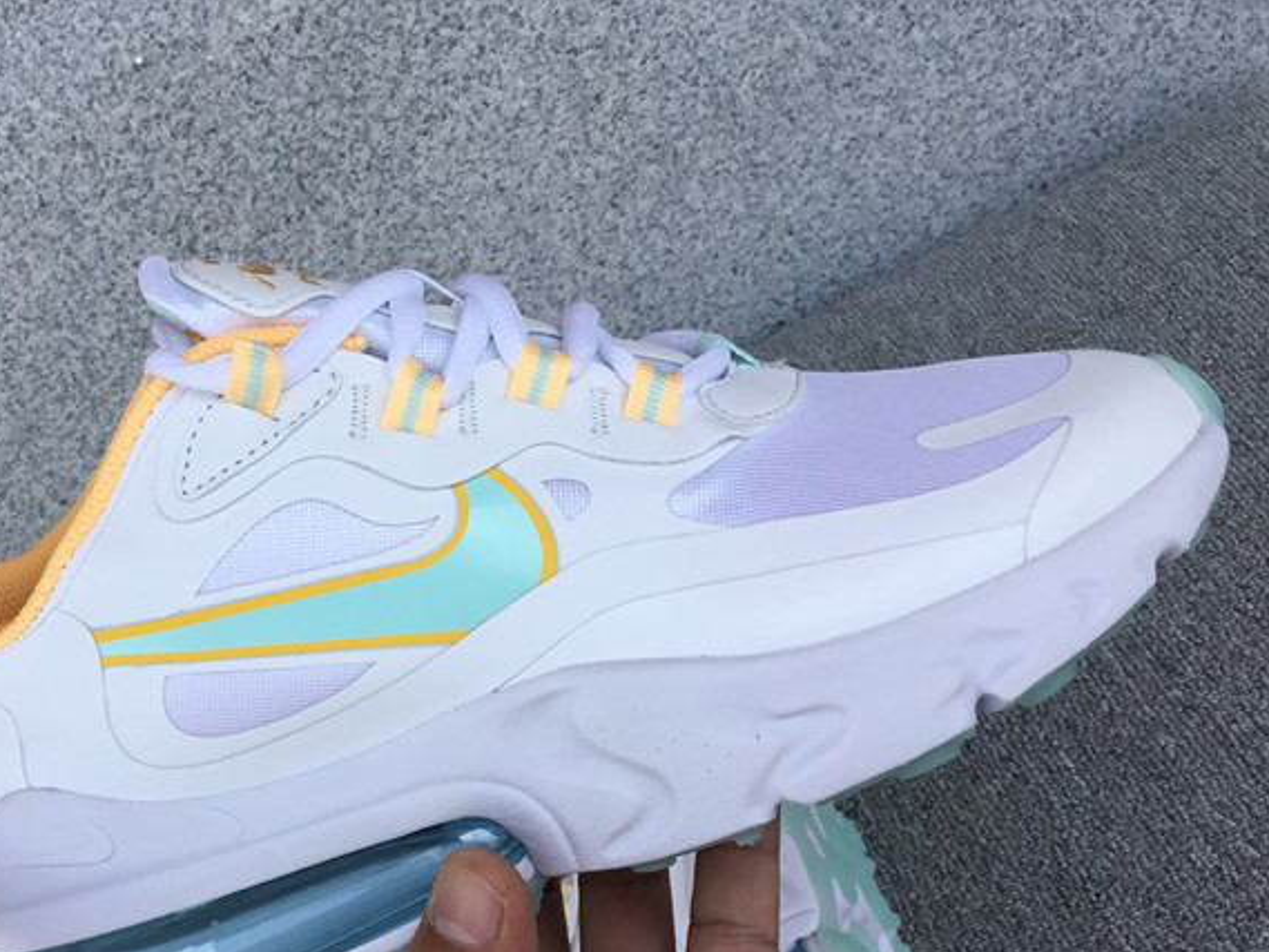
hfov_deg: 38.4
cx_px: 419
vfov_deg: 29.5
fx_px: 1797
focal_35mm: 49
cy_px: 643
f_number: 2.4
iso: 25
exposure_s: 1/631
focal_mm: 3.3
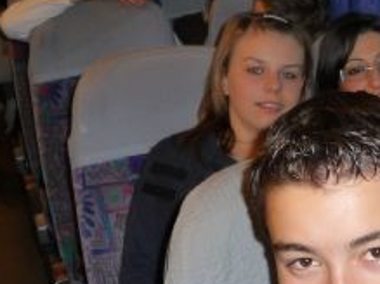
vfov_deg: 17.8
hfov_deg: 22.7
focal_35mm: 82
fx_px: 900
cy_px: 225
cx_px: 396
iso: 160
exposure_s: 1/30
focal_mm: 4.7
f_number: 3.3
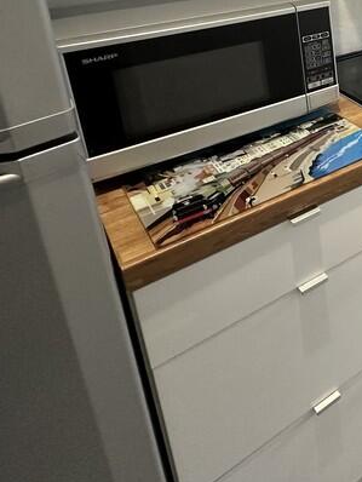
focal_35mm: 36
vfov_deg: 45.4
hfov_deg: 29.8
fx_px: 501
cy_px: 29
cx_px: 494
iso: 250
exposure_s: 1/100
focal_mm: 2.22
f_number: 2.2
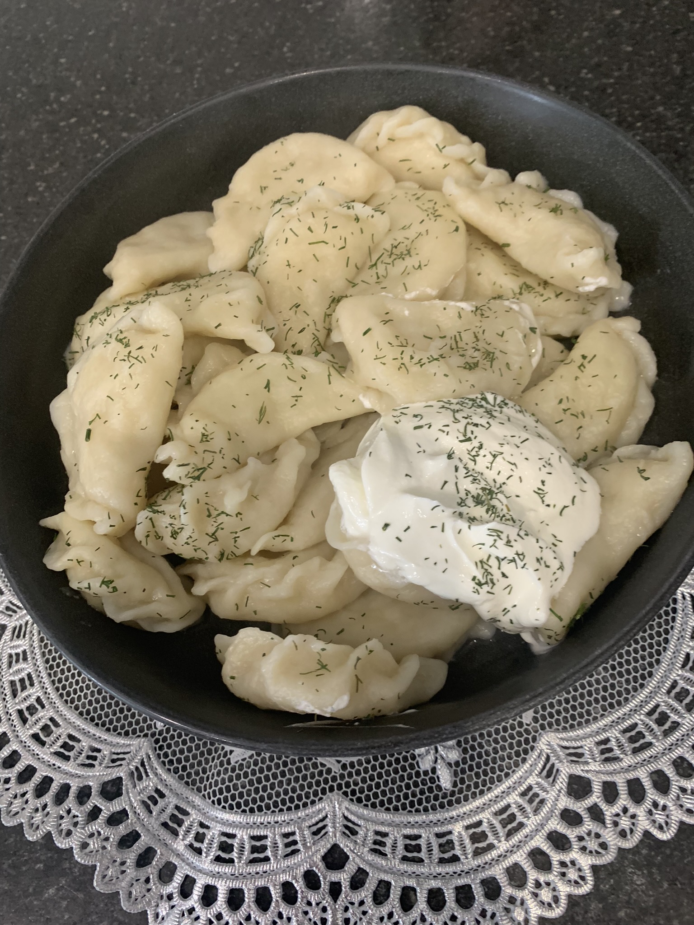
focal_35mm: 26
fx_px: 695
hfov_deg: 53.1
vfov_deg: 67.3
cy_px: 462
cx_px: 347
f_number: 1.8
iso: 200
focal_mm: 4.25
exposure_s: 1/50
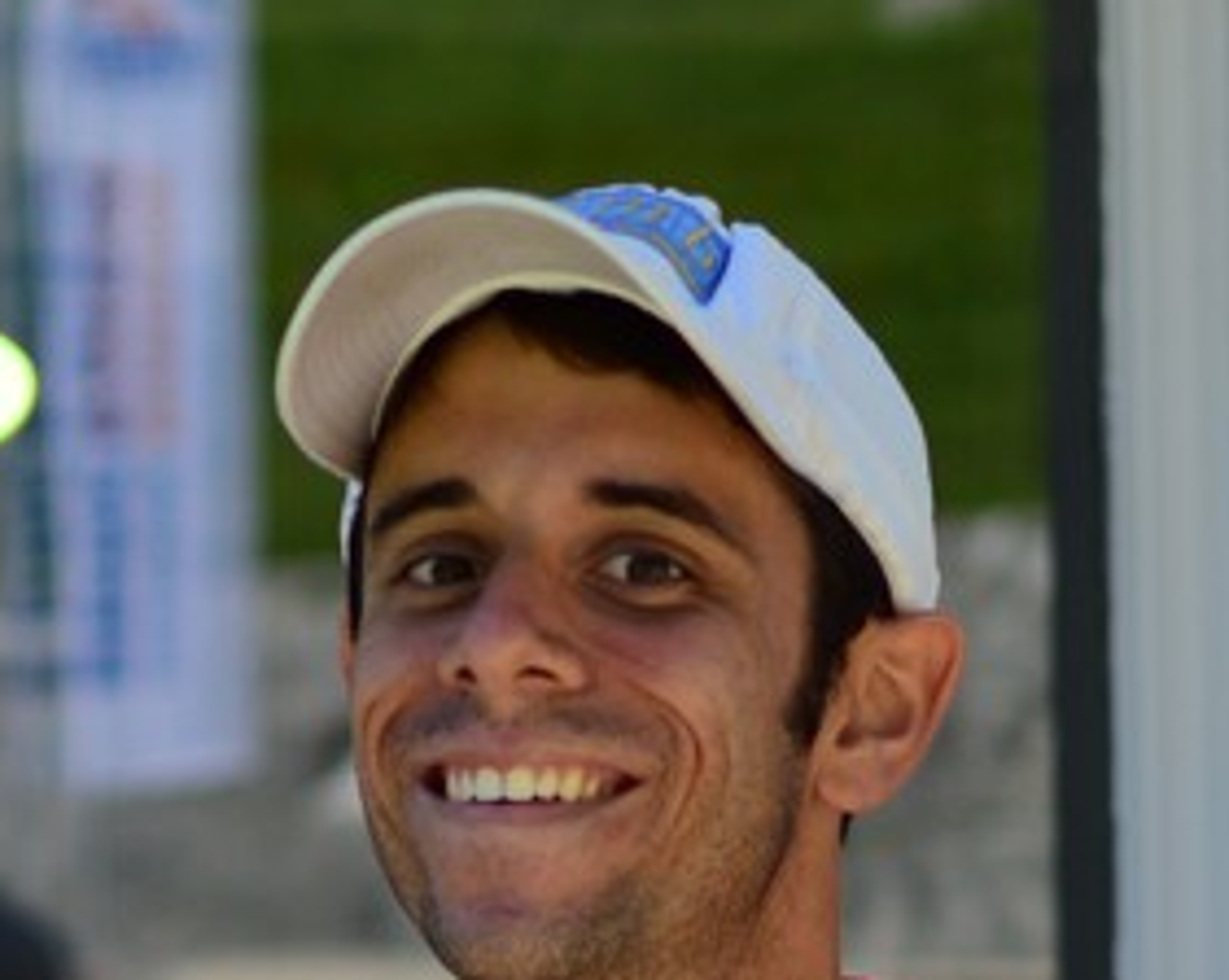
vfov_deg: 8.5
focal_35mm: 180
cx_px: 22
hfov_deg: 10.7
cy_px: 1030
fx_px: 6528
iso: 100
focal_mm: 35
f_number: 1.8
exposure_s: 1/2000
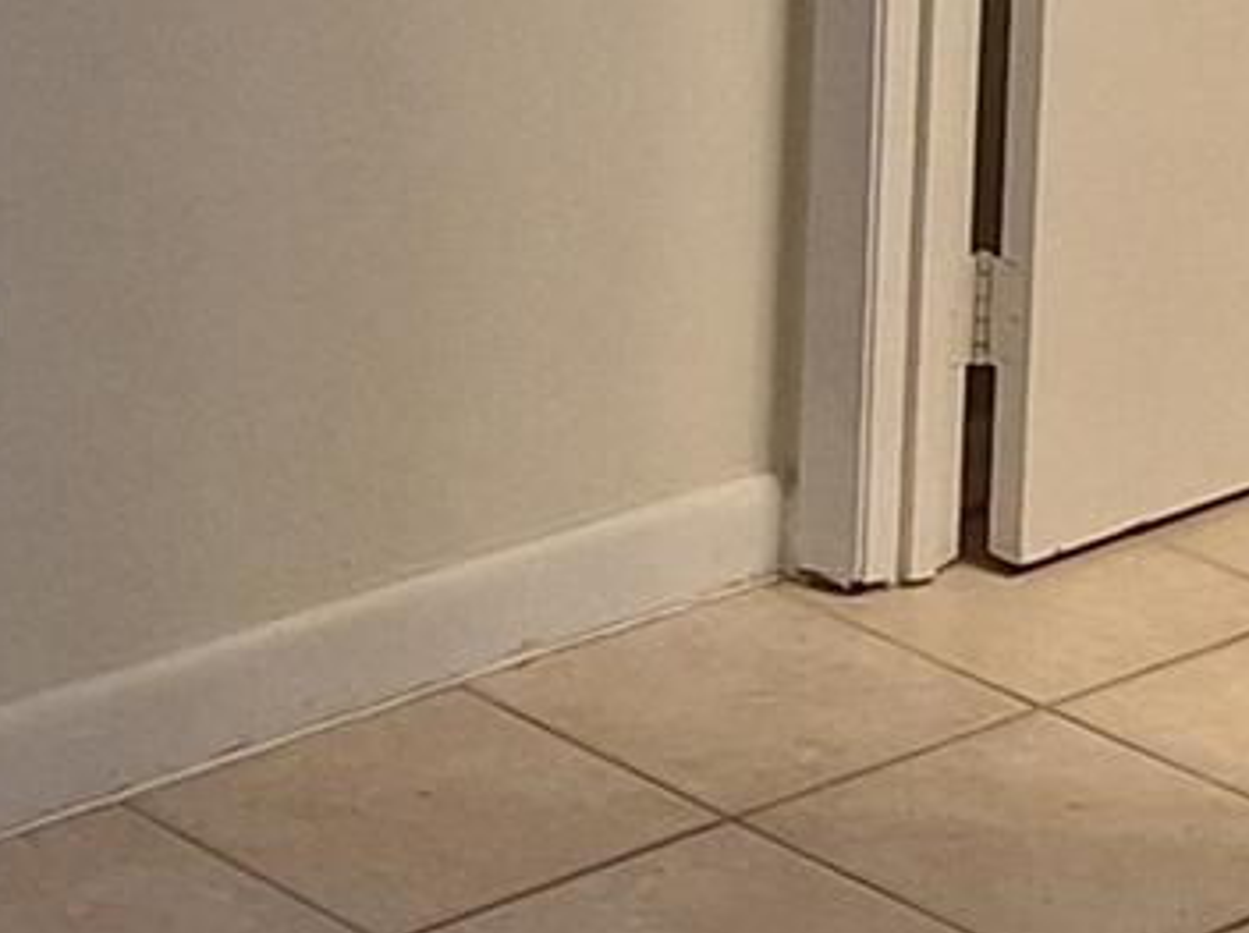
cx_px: 238
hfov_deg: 14.6
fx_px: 4828
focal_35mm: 134
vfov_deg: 10.3
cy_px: -857
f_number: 1.8
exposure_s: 1/60.2
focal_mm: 5.54
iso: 64
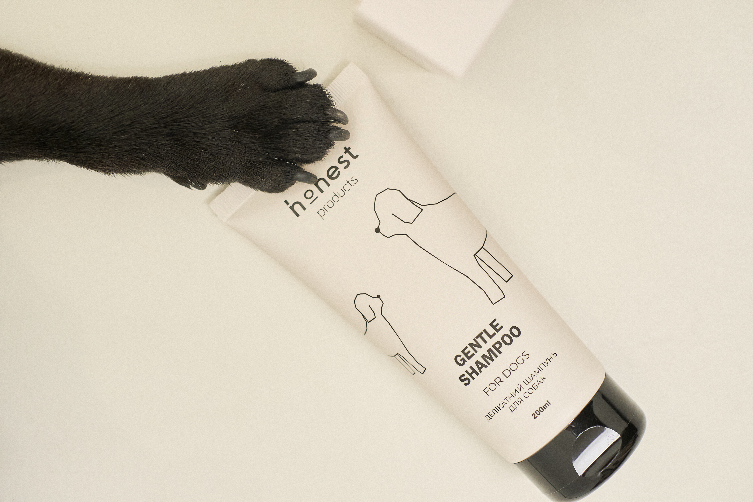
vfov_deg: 26.0
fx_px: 1088
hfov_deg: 38.2
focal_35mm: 52
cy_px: 251
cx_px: 376
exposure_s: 1/250
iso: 1250
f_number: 3.5
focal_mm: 35
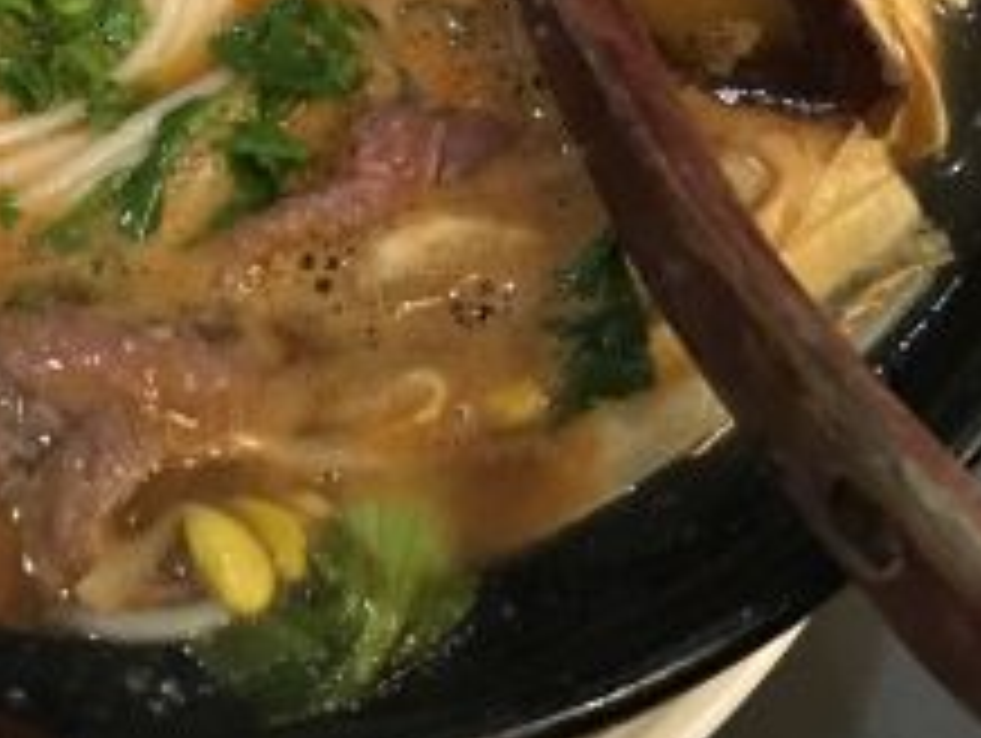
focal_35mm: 93
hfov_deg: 20.6
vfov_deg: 15.6
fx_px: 2638
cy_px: 7
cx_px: 81
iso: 125
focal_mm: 4.15
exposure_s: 1/8
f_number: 2.2
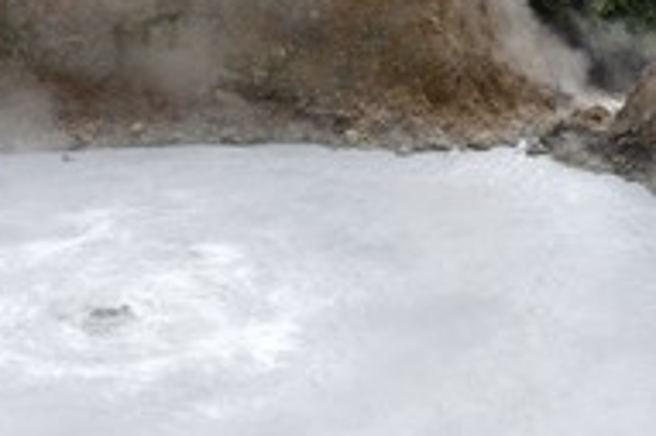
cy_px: 76
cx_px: 505
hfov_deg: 22.9
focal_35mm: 88
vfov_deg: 15.4
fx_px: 1602
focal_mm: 40
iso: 200
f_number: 13
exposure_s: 1/250
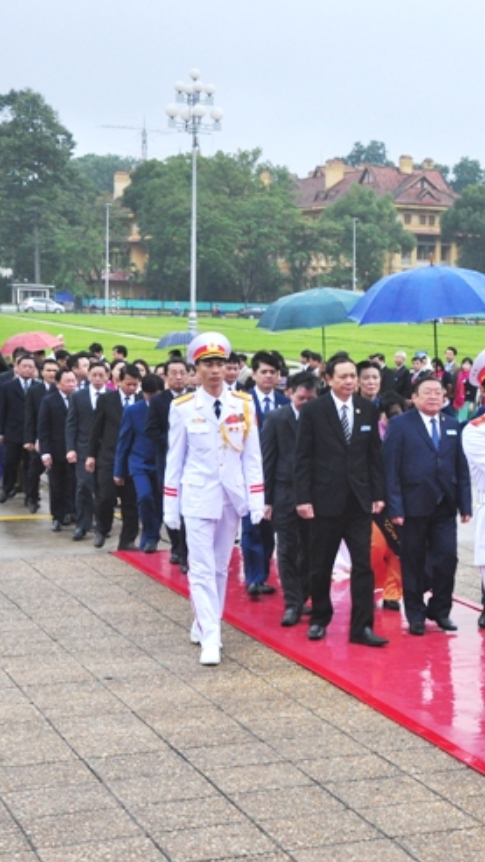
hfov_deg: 16.2
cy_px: 429
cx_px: 547
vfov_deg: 29.3
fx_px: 1645
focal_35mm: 72
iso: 800
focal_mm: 30
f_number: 7.1
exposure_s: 1/125
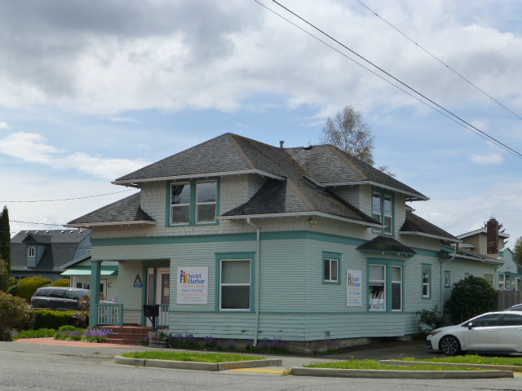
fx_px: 935
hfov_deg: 31.2
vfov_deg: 23.7
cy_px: 196
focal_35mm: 62
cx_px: 261
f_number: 4.8
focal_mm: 11
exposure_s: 1/800
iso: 160
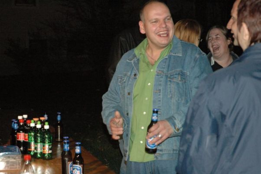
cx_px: 130
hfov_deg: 24.6
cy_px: 87
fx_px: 597
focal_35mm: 82
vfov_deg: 16.5
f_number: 5
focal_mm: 55
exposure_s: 1/60
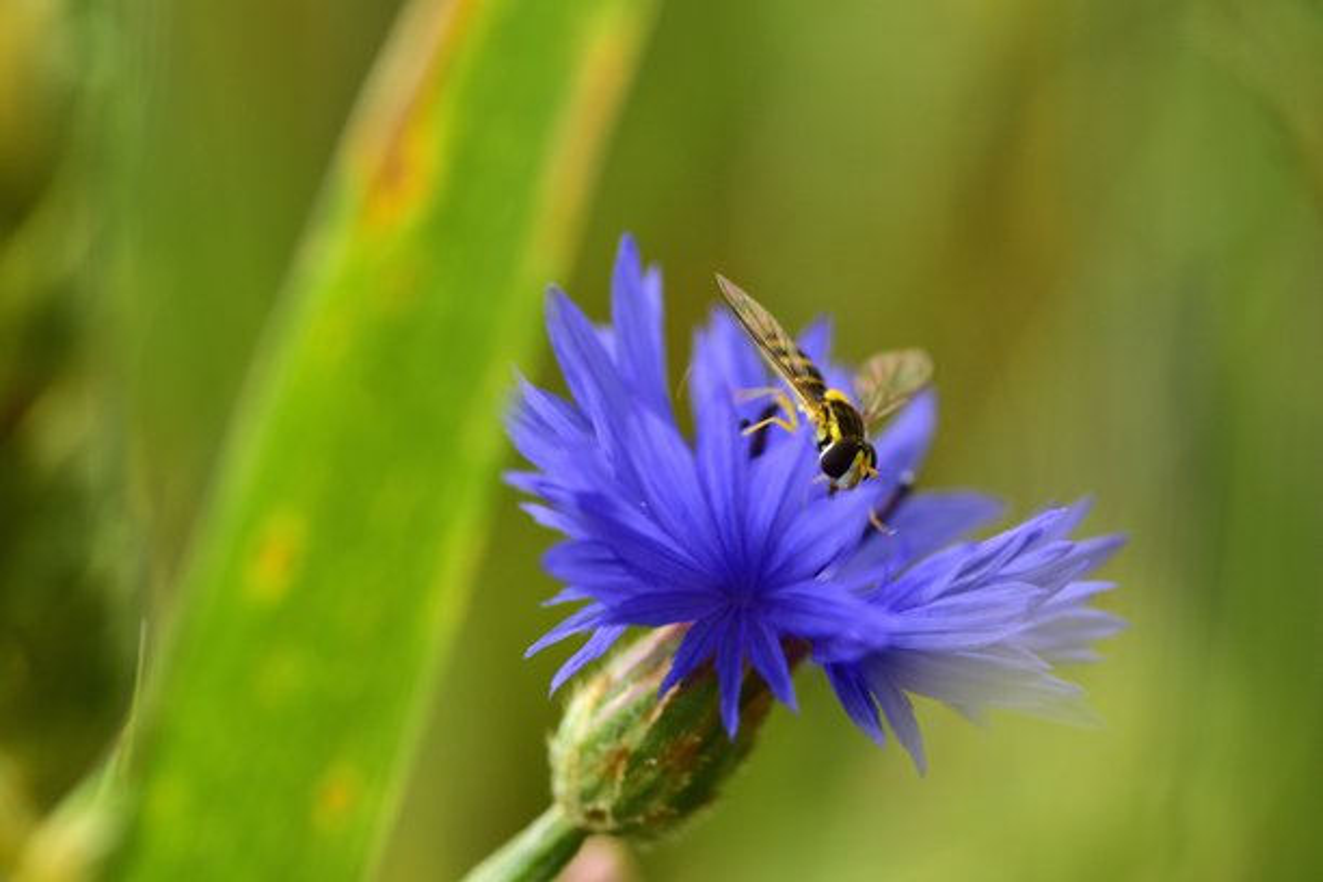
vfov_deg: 9.1
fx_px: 5512
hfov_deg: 13.7
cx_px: 662
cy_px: 441
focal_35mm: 150
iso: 500
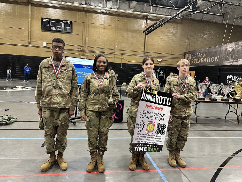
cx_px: 121
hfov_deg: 71.6
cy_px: 91
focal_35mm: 24
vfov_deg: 56.8
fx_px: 168
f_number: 1.78
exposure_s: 1/60
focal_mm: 6.86
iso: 320
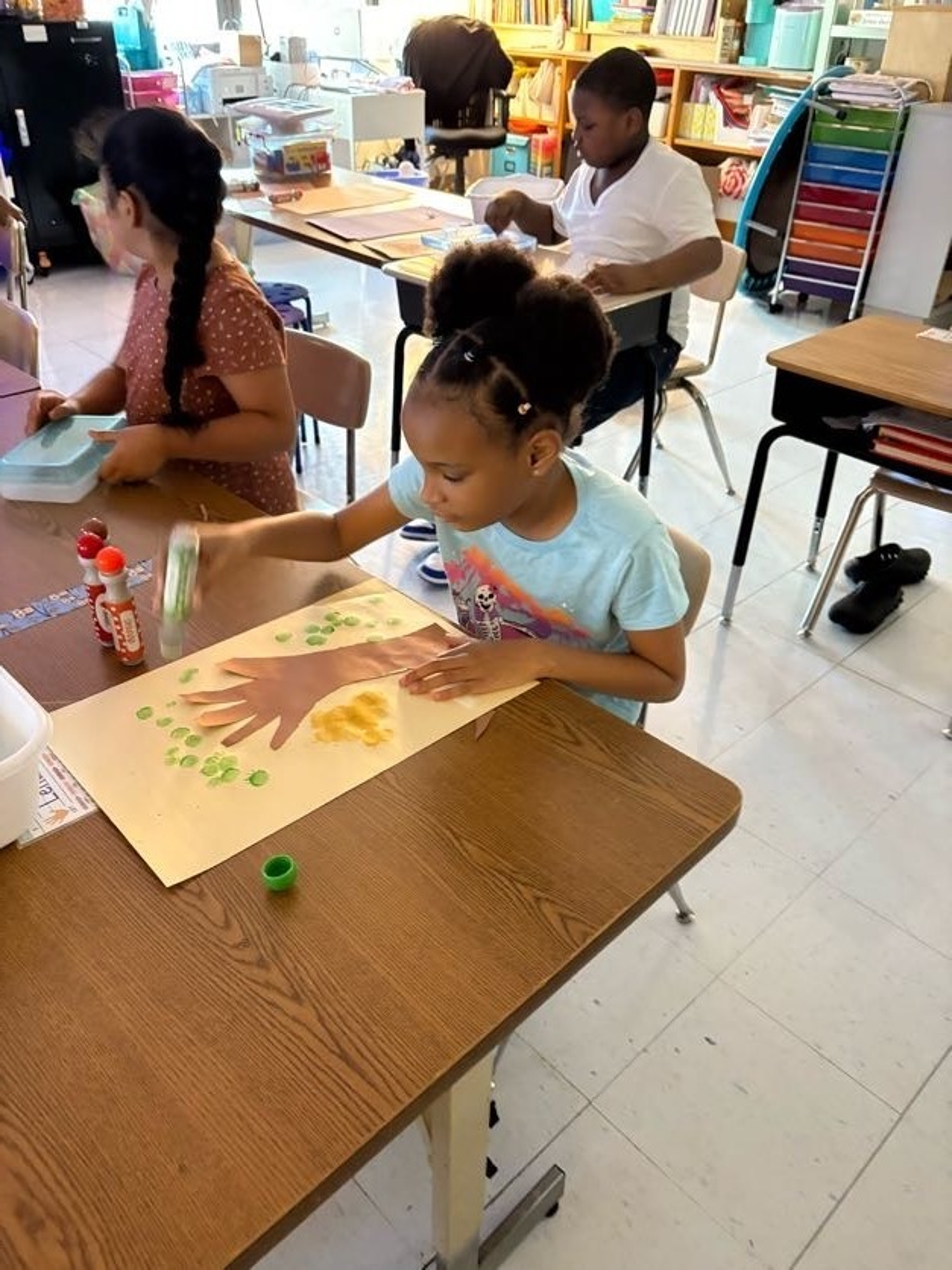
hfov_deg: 53.1
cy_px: 635
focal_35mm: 26
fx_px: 953
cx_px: 476
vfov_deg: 67.3
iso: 640
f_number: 1.6
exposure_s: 1/30
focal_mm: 5.96
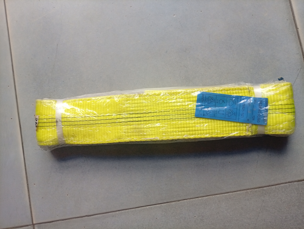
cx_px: 152
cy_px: 114
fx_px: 237
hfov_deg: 65.2
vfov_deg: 51.5
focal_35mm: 27
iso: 68
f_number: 1.8
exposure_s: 1/100
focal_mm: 3.84
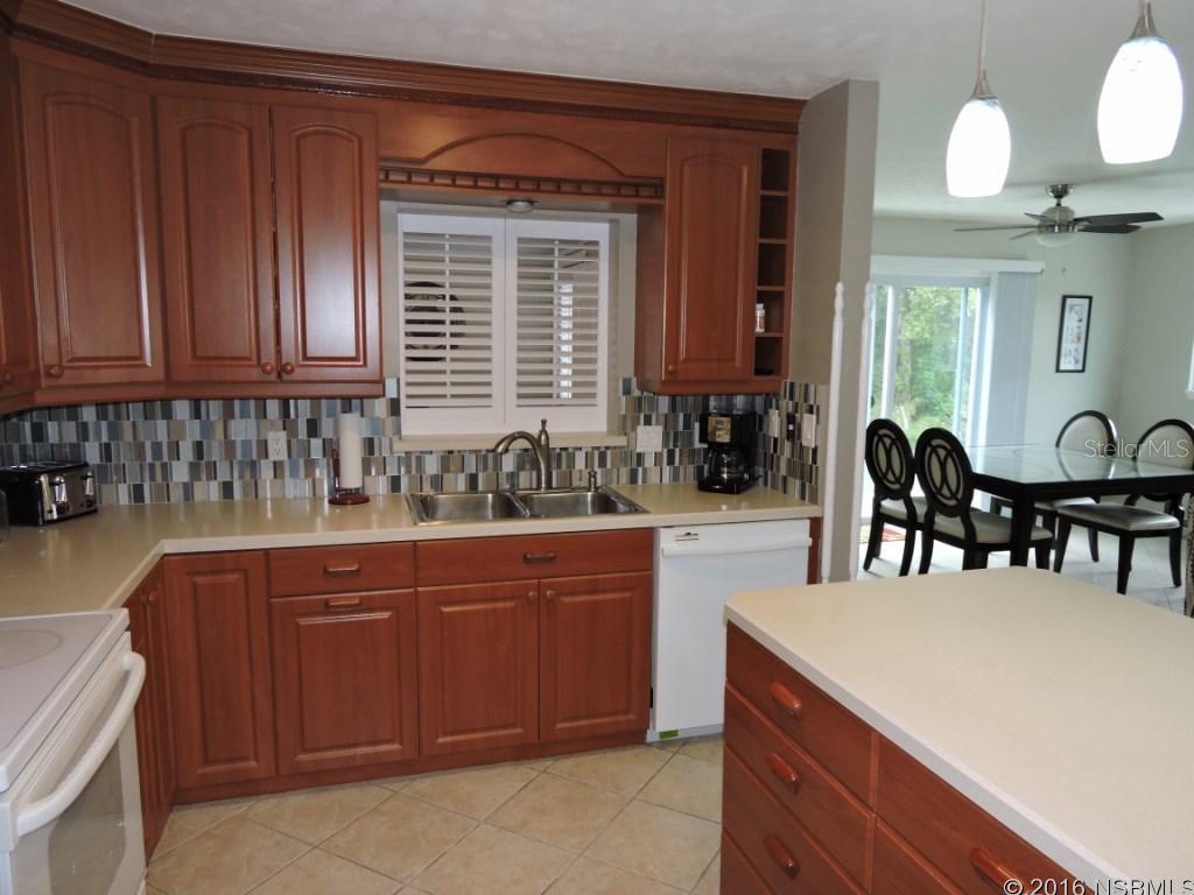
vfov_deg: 56.8
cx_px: 597
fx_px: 828
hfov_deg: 71.6
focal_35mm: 24
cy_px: 448
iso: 200
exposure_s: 1/30
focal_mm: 4.3
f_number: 3.3
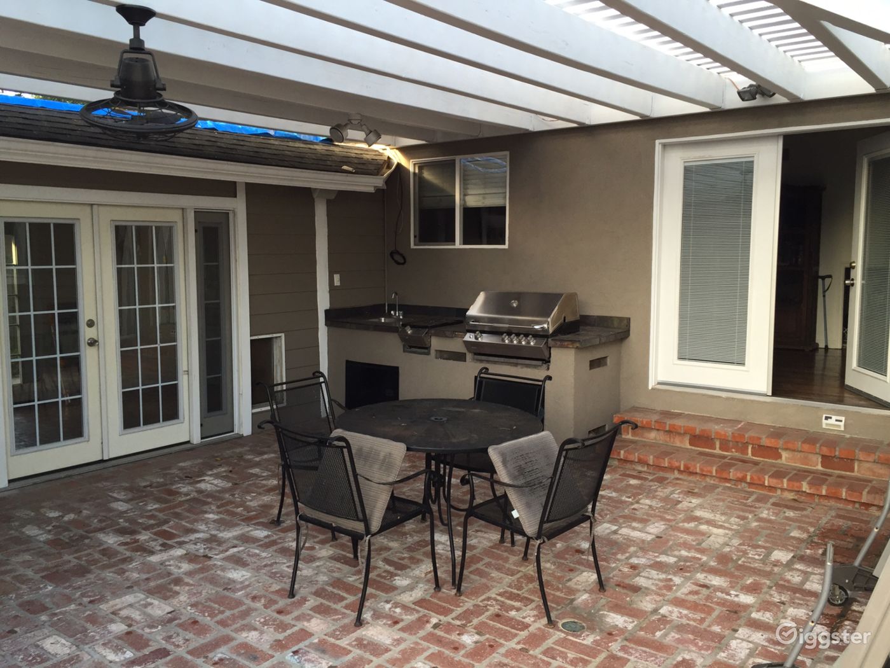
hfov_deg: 61.7
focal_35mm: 29
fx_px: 746
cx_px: 445
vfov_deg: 48.2
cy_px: 334
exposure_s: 1/120
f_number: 2.2
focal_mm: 4.15
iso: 50
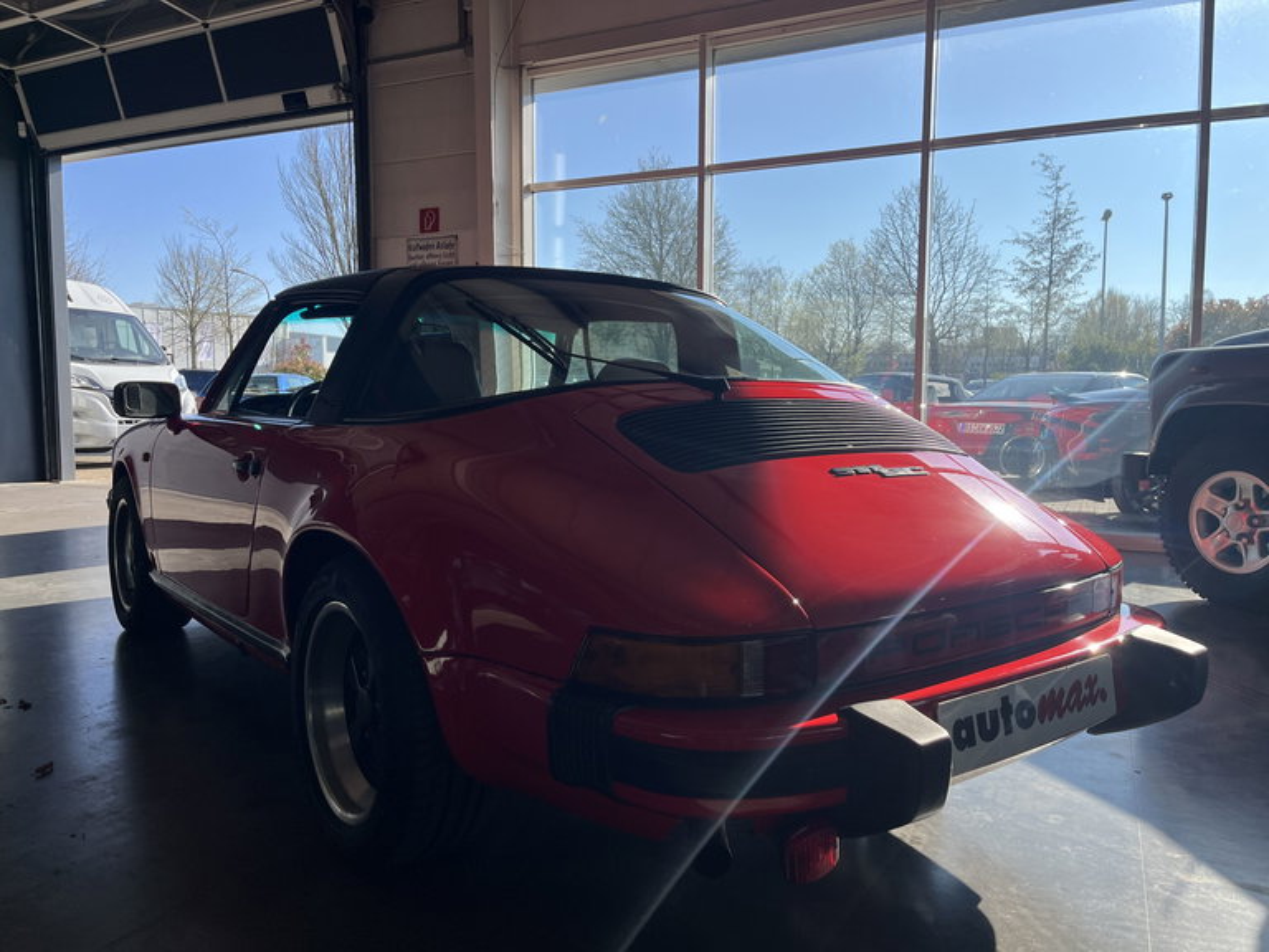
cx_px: 634
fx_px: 953
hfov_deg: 67.3
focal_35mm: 26
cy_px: 476
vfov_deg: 53.1
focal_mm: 5.1
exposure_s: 1/1389
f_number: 1.6
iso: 50
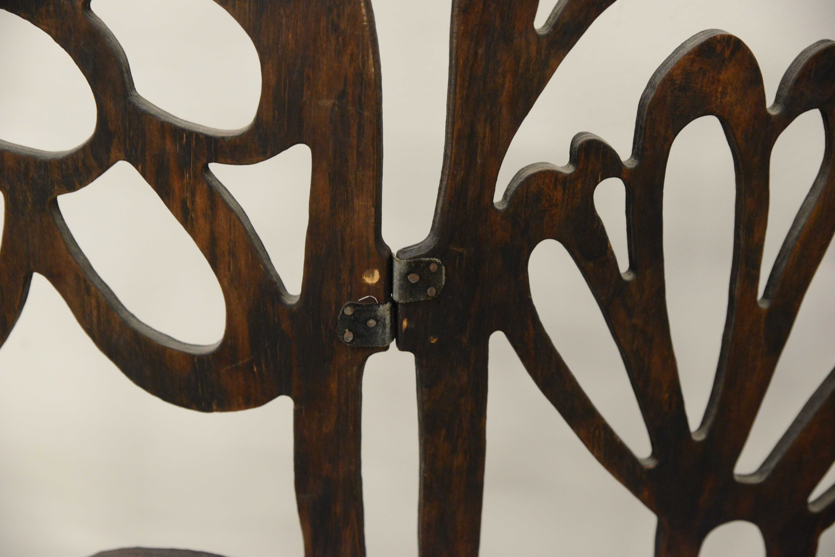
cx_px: 418
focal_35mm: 60
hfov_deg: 33.4
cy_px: 278
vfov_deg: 22.6
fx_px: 1392
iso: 4000
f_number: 5
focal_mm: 60
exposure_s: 1/125
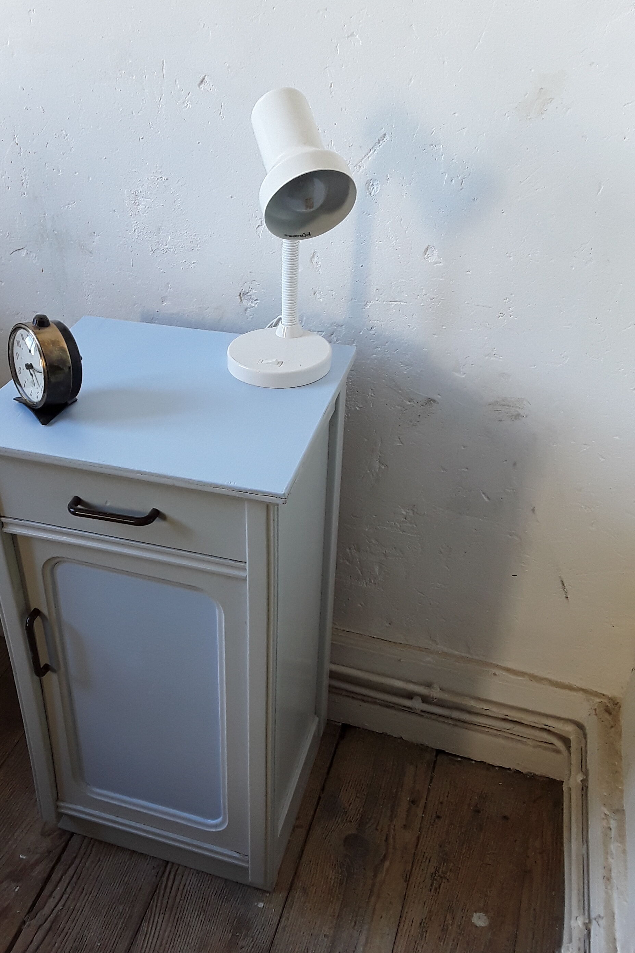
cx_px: 216
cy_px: 537
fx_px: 873
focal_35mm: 33
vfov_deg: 57.0
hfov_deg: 39.5
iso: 50
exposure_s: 1/33
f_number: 1.9
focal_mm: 2.91
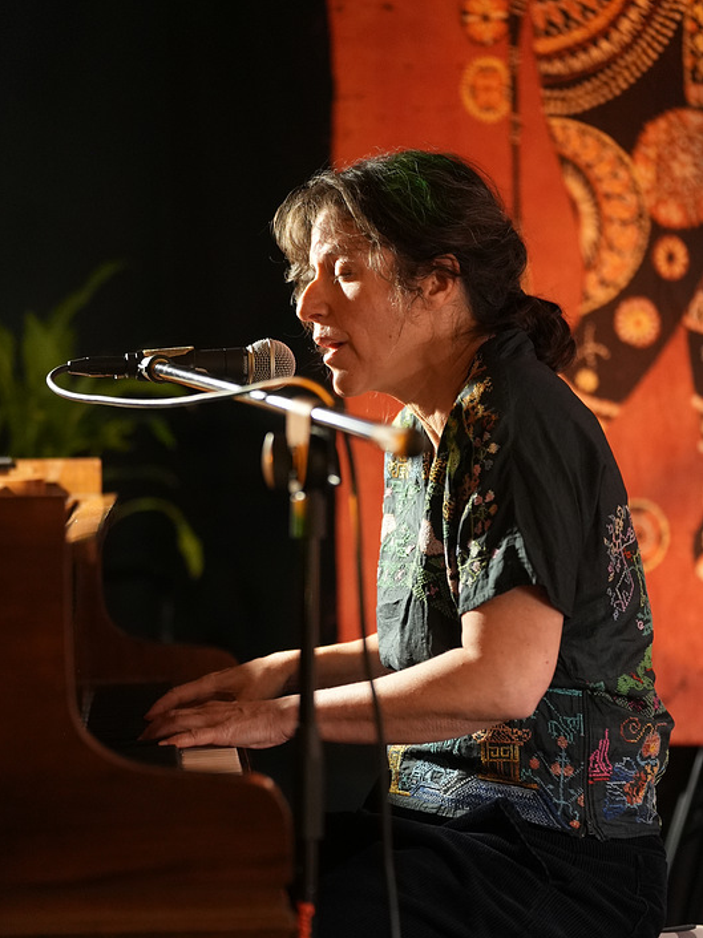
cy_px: 526
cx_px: 350
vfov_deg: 16.3
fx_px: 3278
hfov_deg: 12.2
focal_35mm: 121
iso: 6400
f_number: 2.8
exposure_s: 1/50
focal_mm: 111
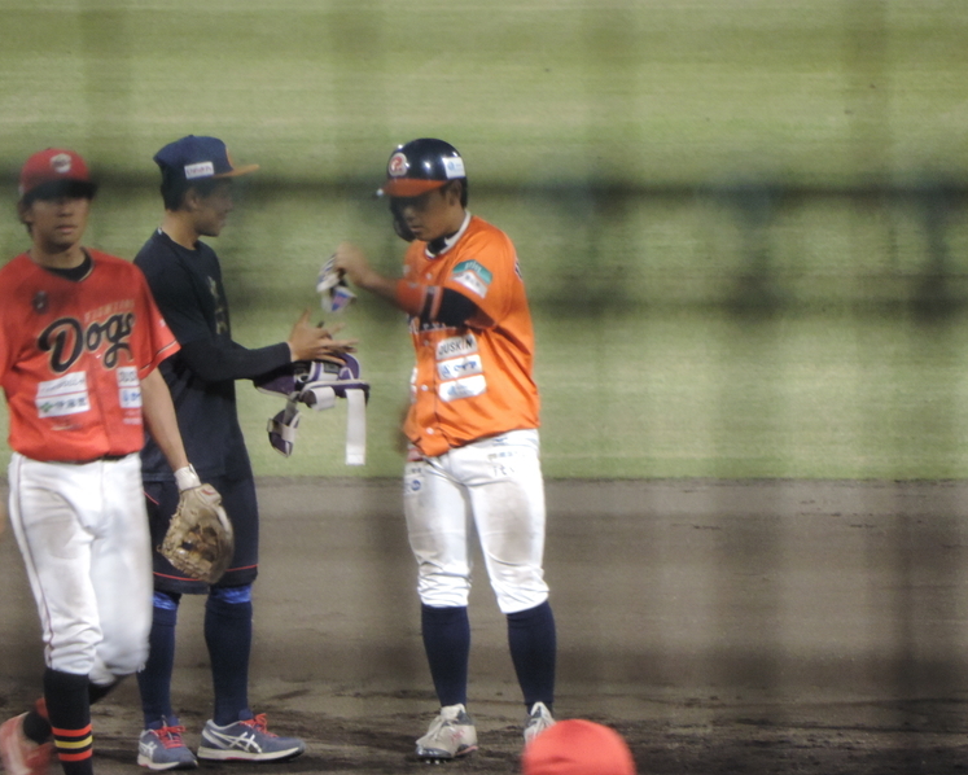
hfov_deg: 2.3
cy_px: 388
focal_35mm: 836
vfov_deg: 1.9
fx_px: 23957
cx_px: 498
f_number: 5.2
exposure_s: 1/40
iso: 800
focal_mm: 142.6
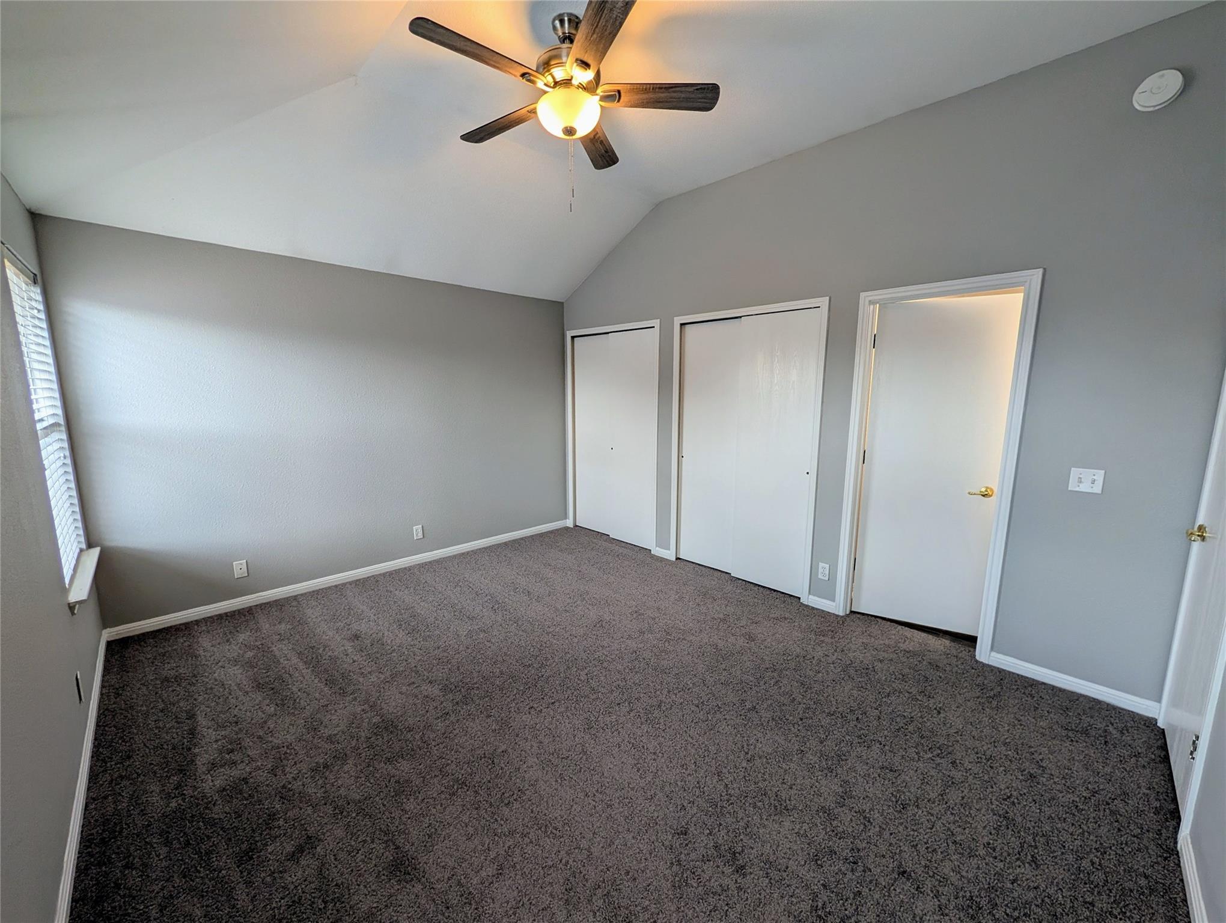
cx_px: 613
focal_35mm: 12
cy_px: 462
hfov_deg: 110.5
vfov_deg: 94.6
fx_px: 426
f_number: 1.7
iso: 62
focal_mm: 2.02
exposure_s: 1/120
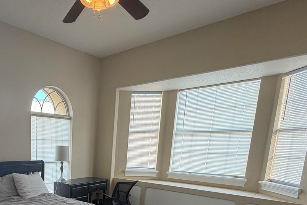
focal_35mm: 29
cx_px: 65
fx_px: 247
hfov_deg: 59.1
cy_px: 189
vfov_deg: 41.0
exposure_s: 1/120
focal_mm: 2.22
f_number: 2.2
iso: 100
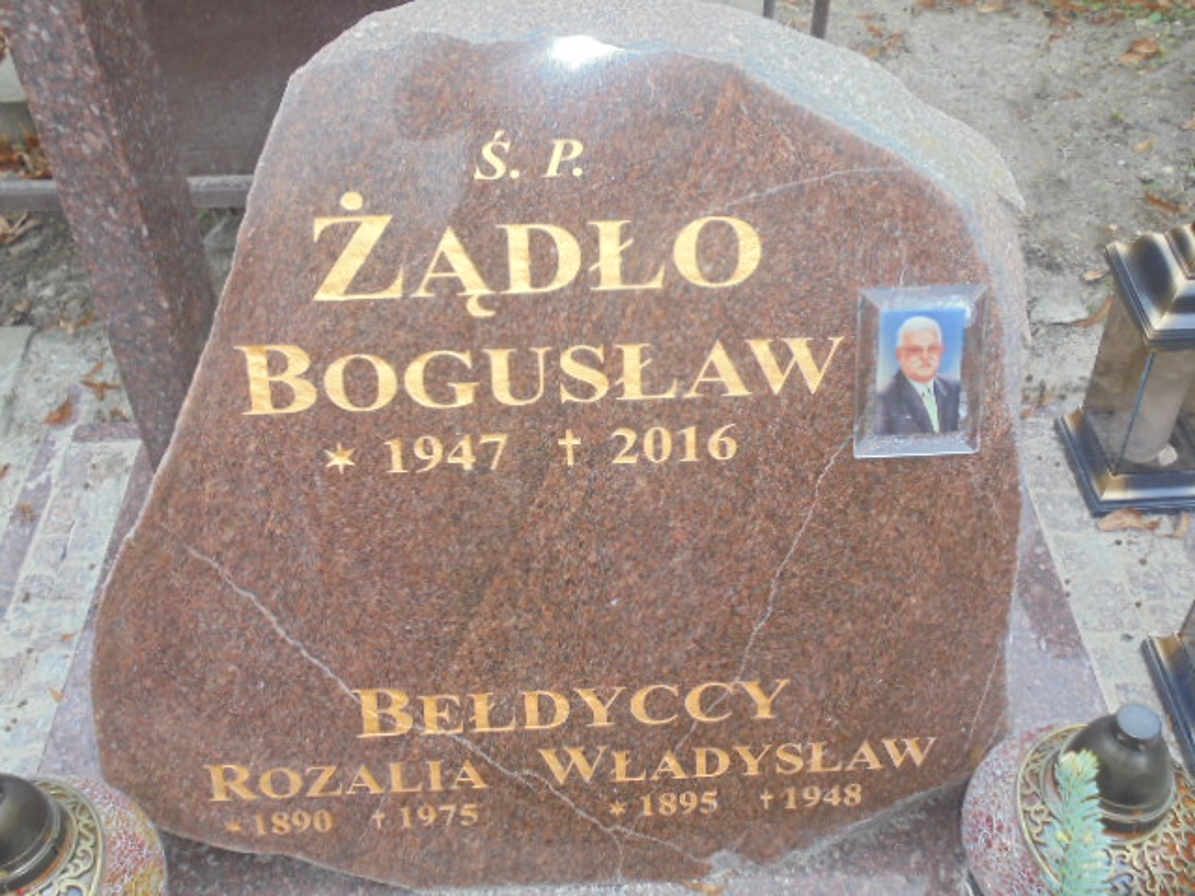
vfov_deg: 37.7
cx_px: 598
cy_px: 448
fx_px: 1312
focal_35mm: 38
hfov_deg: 49.0
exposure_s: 1/30
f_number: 4.2
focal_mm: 6.9
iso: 160
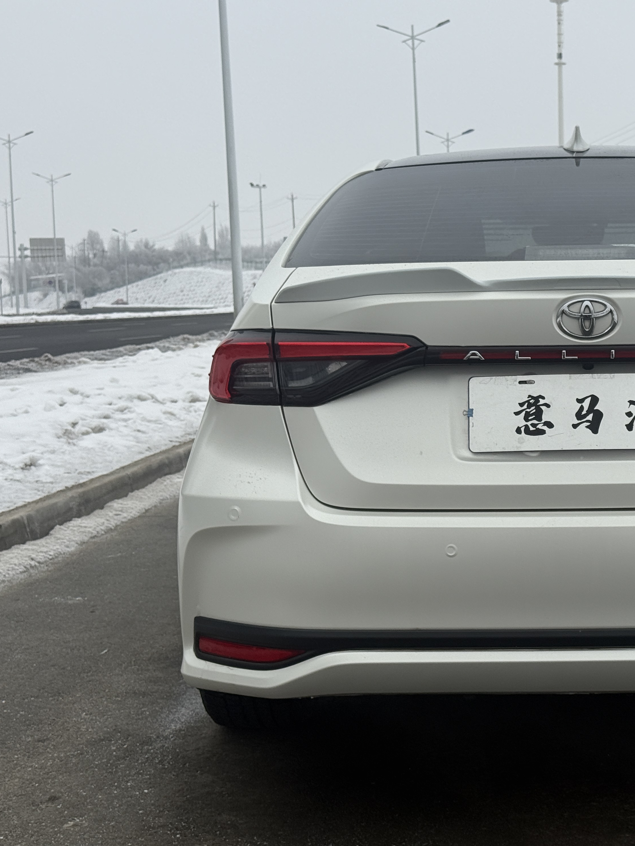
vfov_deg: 29.8
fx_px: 1590
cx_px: 553
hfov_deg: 22.1
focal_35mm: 65
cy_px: 418
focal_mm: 6.76
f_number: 1.78
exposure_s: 1/3378
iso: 64
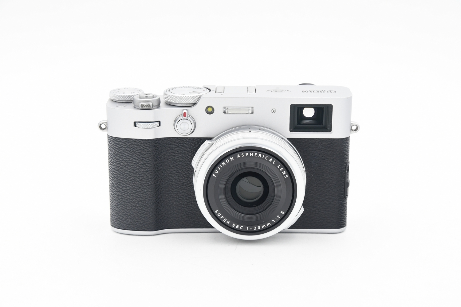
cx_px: 230
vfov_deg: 17.5
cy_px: 154
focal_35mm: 78
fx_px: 999
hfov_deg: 26.0
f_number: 7.1
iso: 1250
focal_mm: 52
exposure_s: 1/125
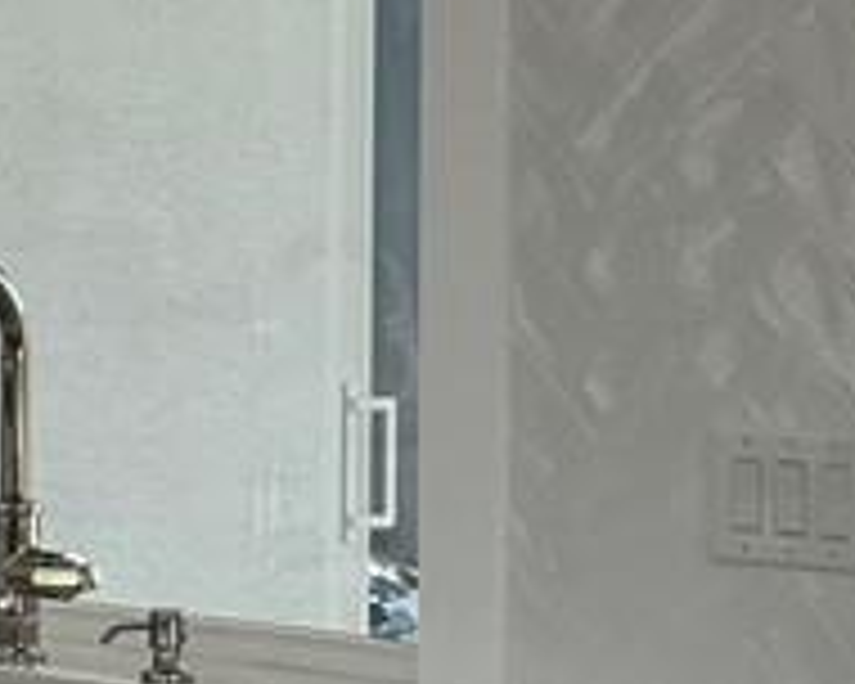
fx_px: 5415
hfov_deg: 8.4
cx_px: -1094
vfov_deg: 7.2
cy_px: 248
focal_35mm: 214
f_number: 1.6
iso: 50
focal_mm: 5.1
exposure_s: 1/329
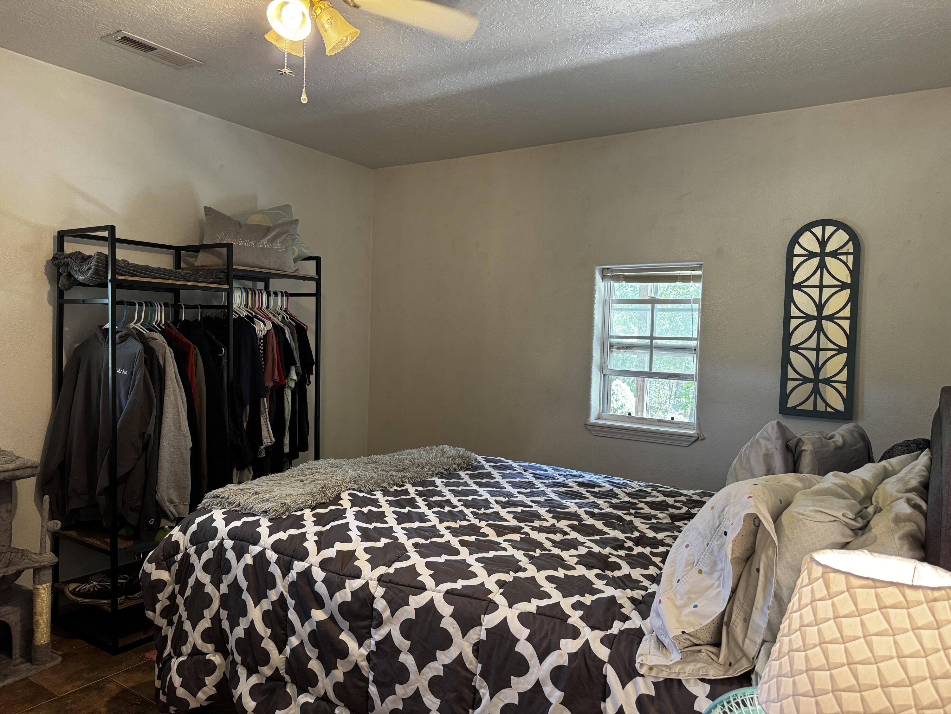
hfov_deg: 71.6
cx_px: 476
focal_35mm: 24
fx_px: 659
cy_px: 357
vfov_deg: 56.8
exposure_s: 1/60
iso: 400
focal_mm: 6.76
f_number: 1.78
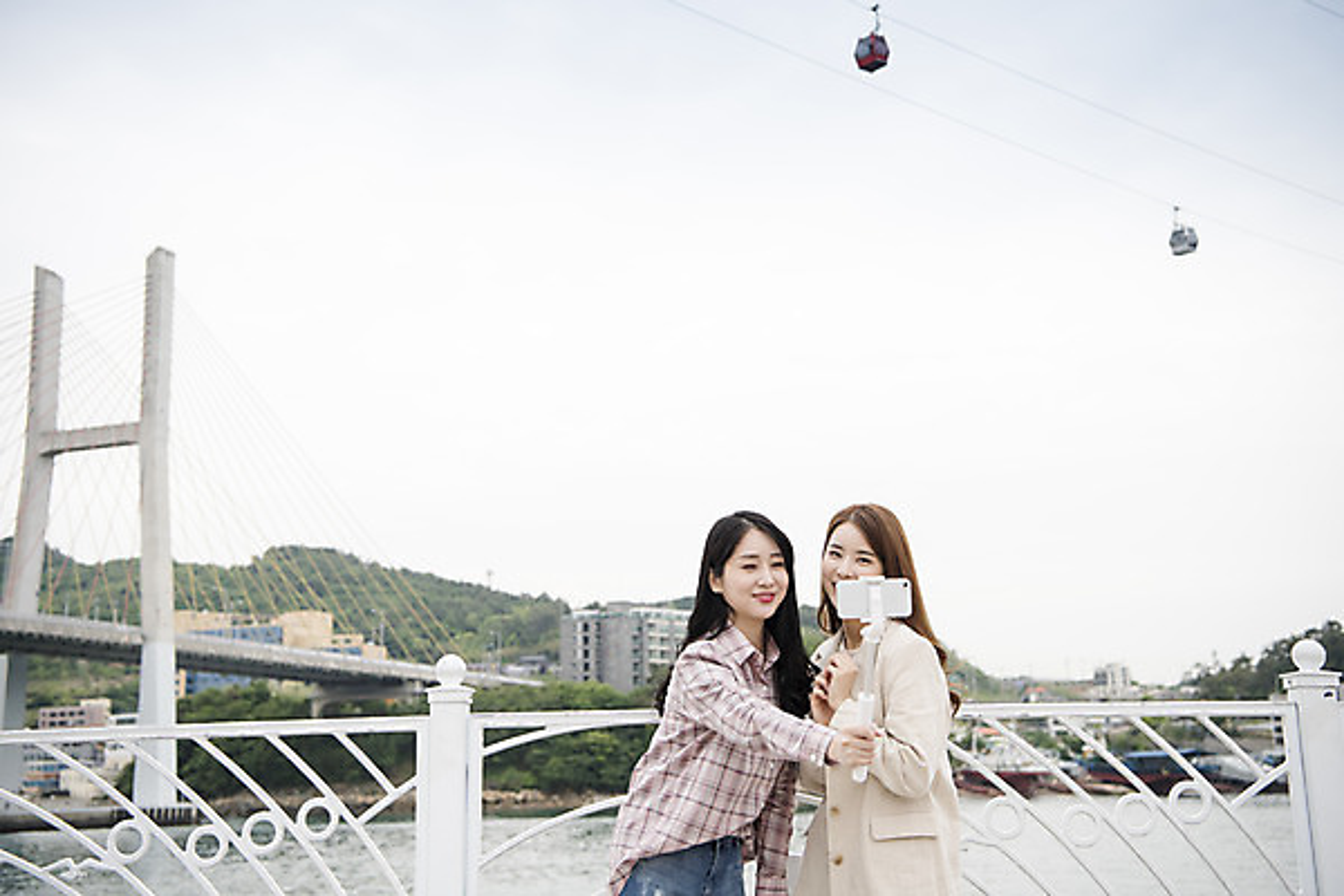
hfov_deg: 43.6
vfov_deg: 29.9
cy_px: 448
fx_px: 1680
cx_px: 672
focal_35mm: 45
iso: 160
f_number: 4
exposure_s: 1/1000
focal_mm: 45
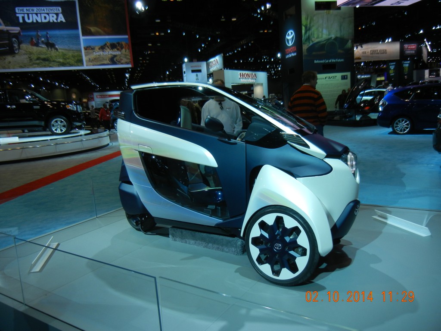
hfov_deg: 60.0
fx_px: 382
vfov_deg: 46.8
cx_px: 220
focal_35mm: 30
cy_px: 166
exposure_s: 1/156
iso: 160
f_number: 3.5
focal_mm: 5.4
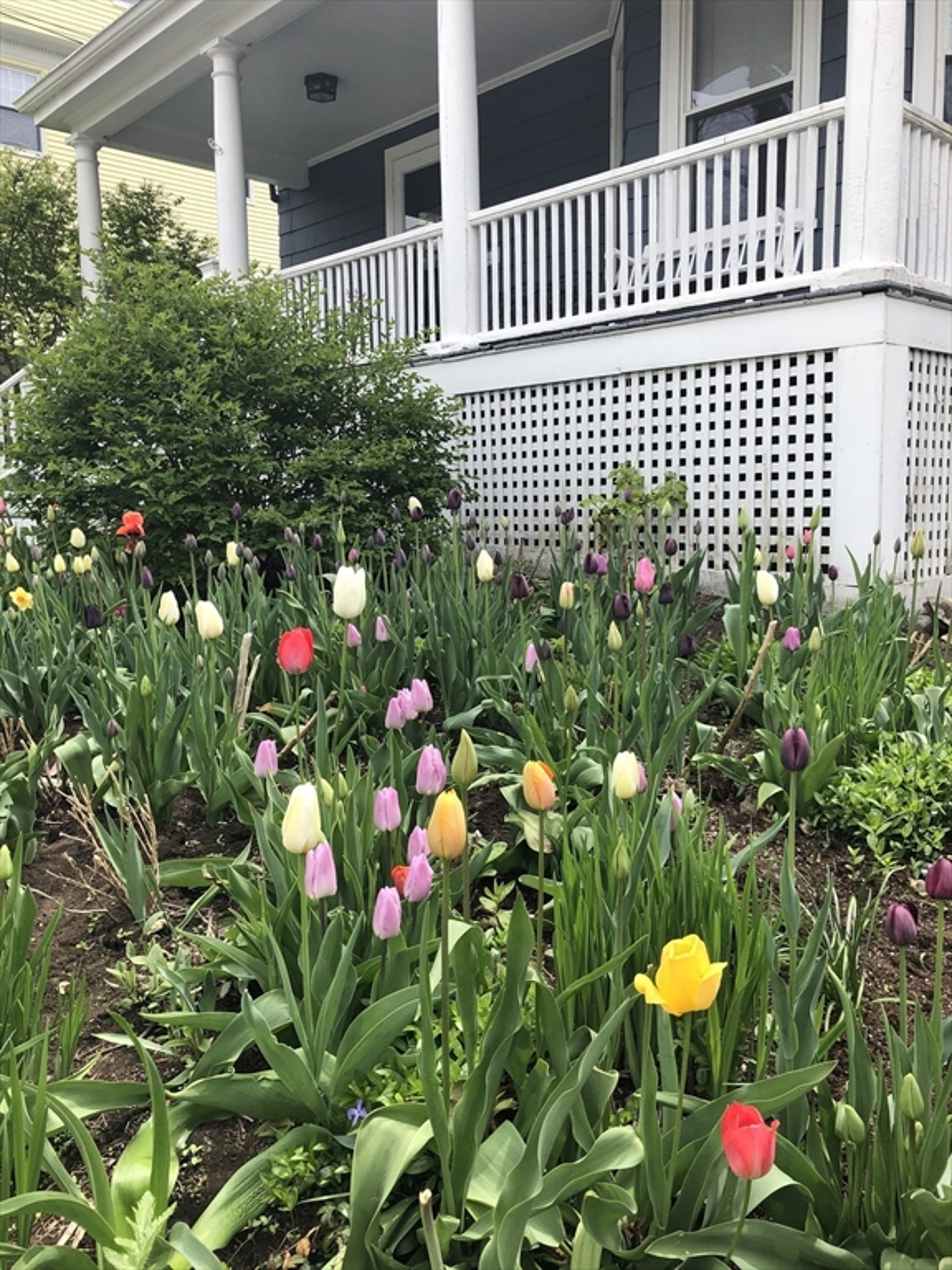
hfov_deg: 49.7
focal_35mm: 28
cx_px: 476
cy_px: 635
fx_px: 1027
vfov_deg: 63.4
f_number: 1.8
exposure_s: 1/774
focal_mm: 3.99
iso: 20
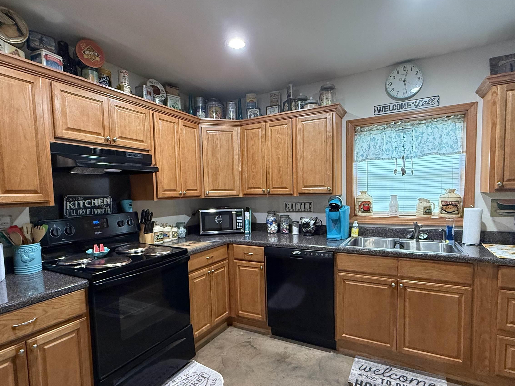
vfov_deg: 68.5
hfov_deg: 84.7
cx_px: 255
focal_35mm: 19
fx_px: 283
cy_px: 212
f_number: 2.2
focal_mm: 2.22
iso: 500
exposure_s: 1/60
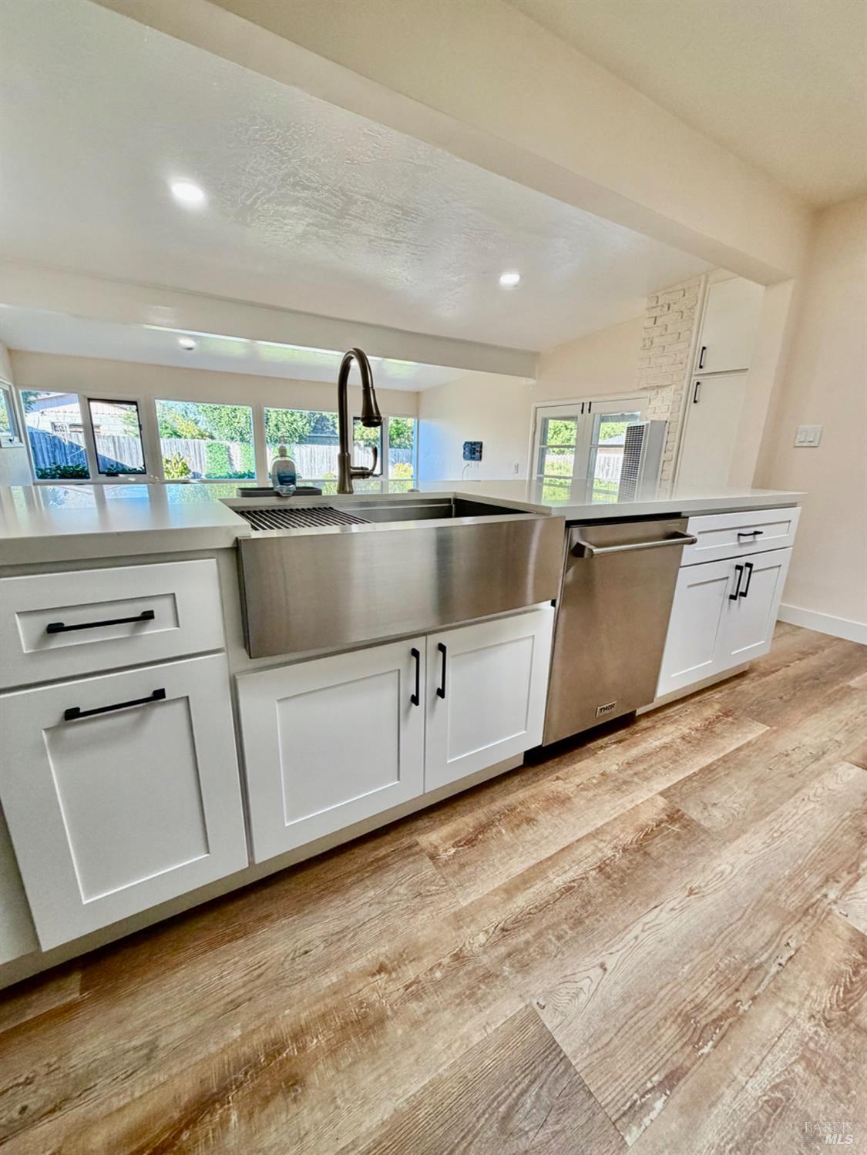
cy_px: 578
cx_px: 434
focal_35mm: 14
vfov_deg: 102.0
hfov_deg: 85.7
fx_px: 467
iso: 200
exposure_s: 1/121
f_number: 2.2
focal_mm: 2.22
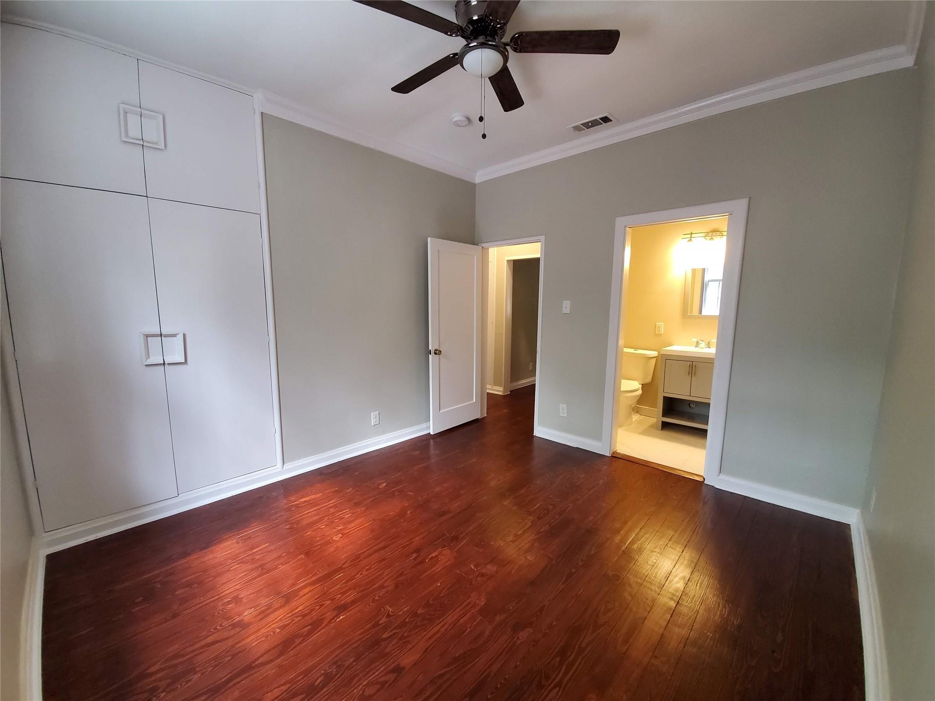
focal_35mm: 13
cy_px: 350
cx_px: 468
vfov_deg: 89.9
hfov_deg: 106.2
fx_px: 351
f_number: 2.2
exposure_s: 1/39
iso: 500
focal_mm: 1.8
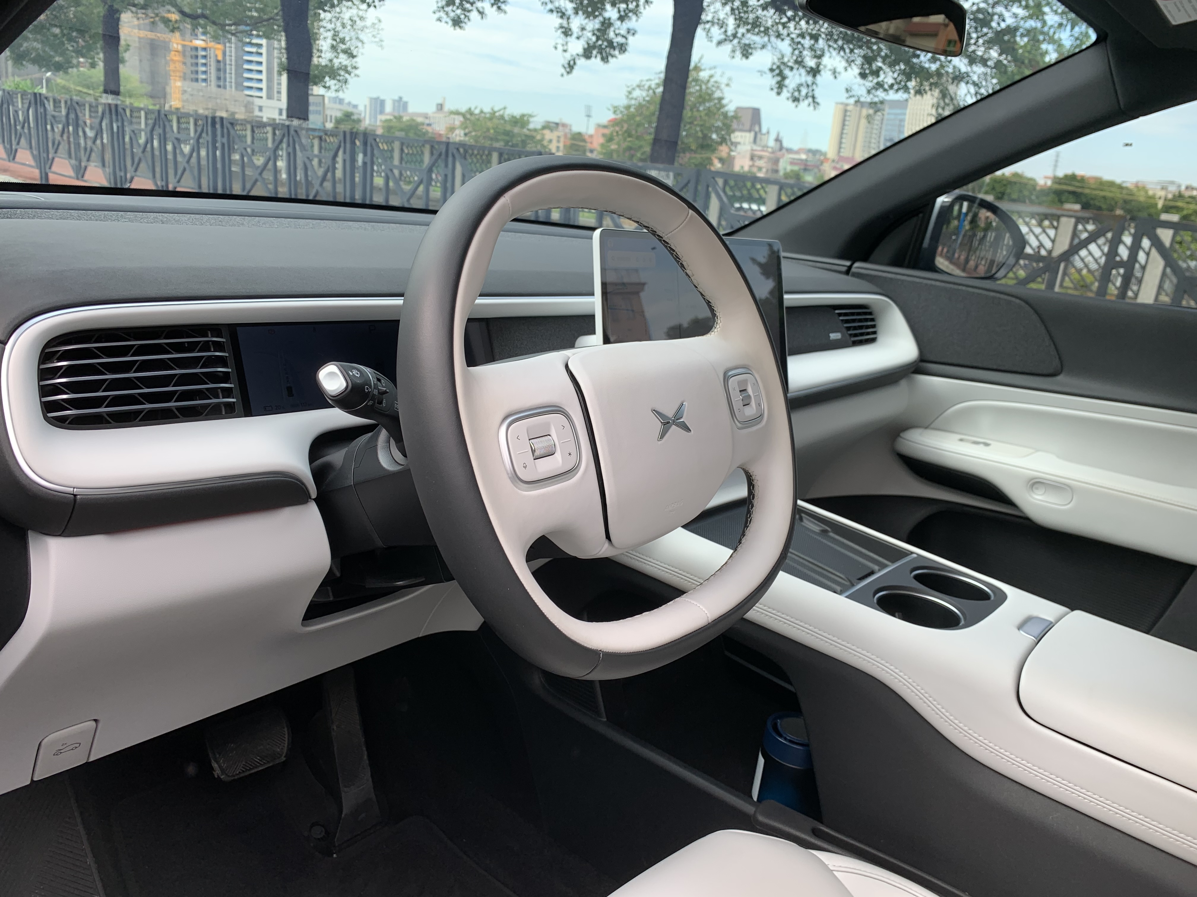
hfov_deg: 67.3
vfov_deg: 53.1
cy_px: 448
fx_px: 899
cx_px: 598
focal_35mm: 26
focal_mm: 4.25
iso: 25
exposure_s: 1/267
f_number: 1.8
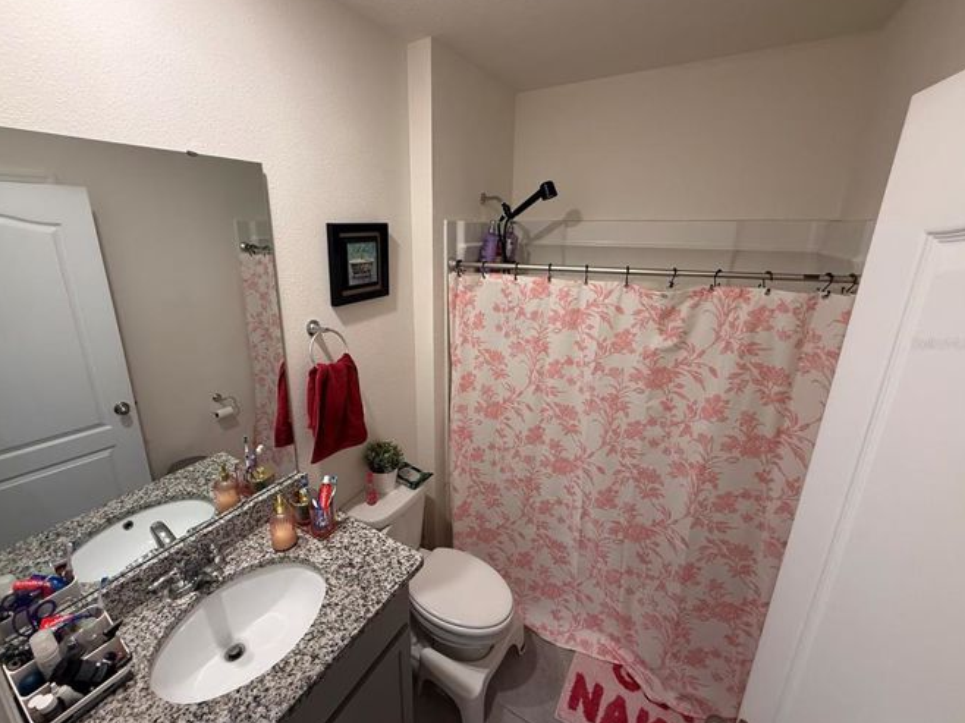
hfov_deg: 98.1
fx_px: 418
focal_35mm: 15
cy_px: 343
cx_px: 455
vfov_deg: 81.6
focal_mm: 2.22
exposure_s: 1/60
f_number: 2.2
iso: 200
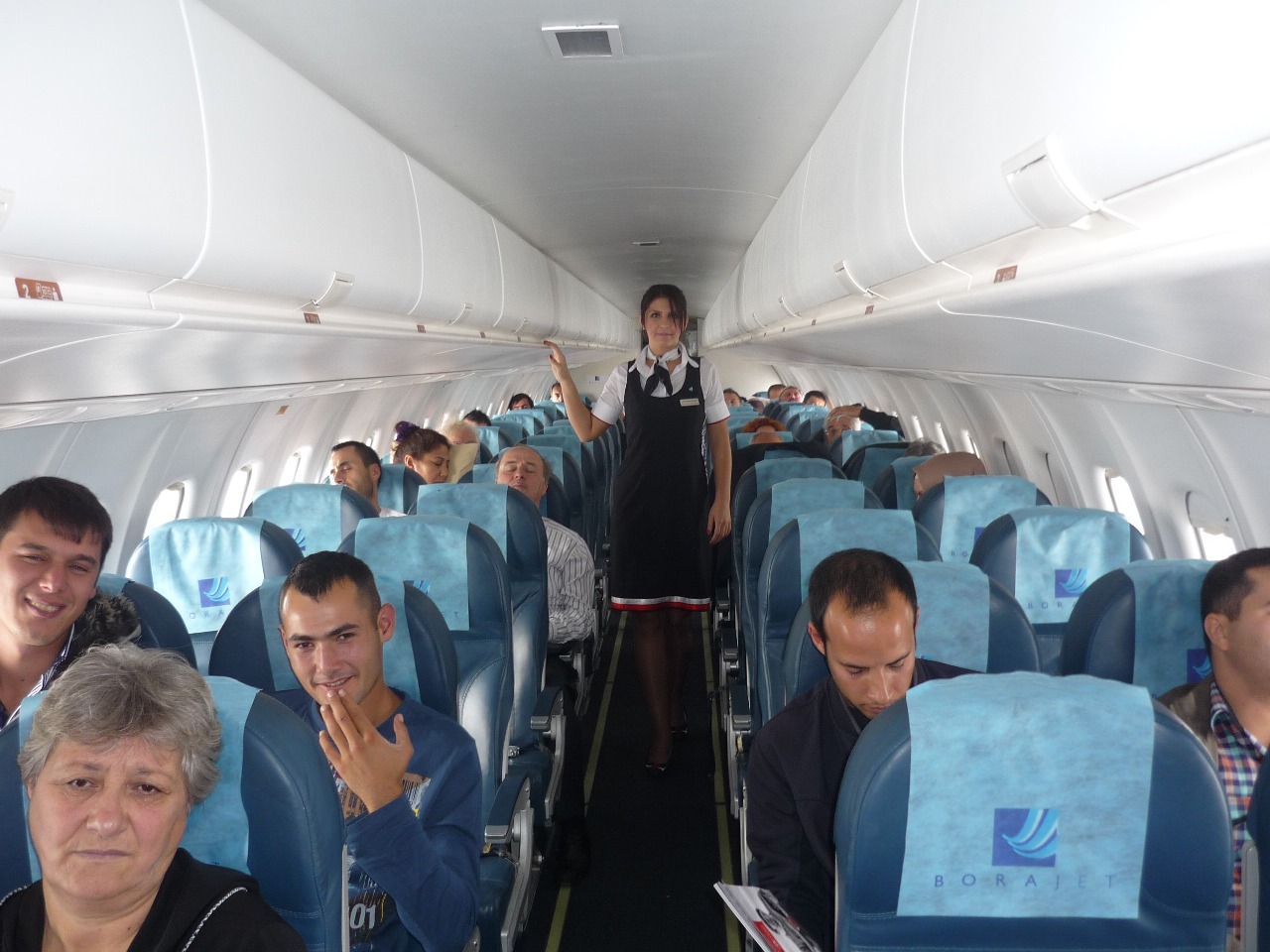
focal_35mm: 33
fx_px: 1211
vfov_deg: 42.9
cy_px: 476
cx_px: 635
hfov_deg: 55.4
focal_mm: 5.5
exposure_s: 1/50
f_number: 2.8
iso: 100
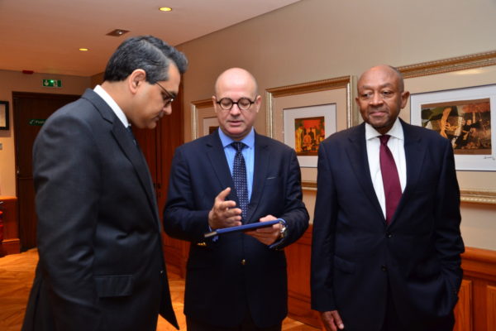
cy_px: 166
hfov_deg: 53.1
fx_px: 496
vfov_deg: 36.9
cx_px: 248
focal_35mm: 36
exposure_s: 1/80
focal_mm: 24
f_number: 5.6
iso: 1250
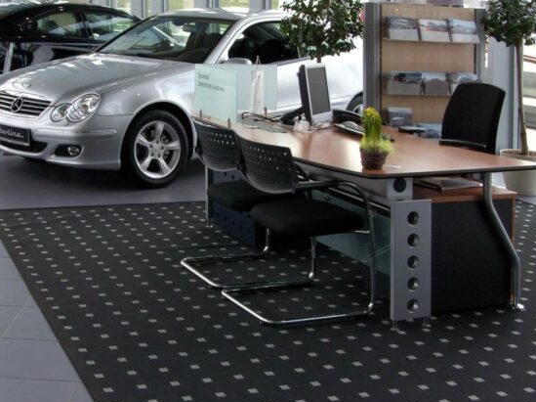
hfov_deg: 30.7
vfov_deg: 23.3
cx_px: 242
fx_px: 975
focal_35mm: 63
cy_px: 196
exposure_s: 1/100
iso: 200
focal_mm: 11.5
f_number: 8
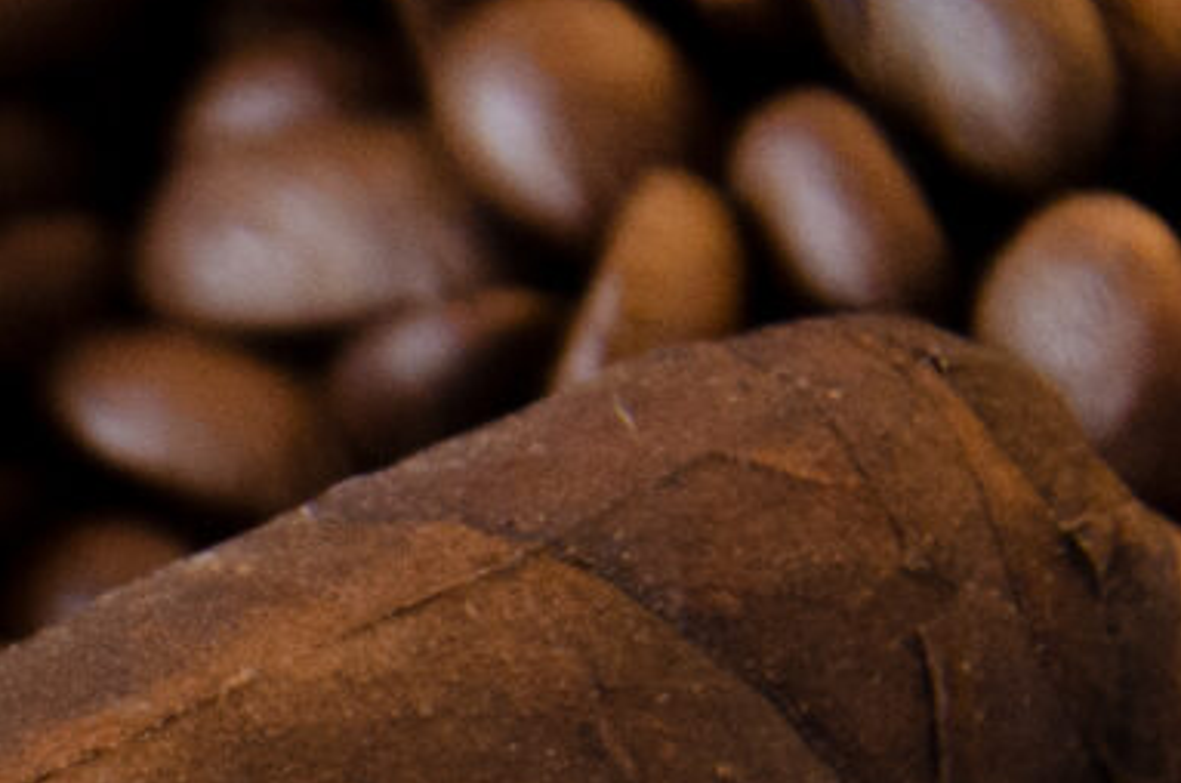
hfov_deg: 3.1
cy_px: 1853
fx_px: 21681
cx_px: -1681
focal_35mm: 662
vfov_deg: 2.1
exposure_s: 1/50
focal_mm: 66
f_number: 5.3
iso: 800
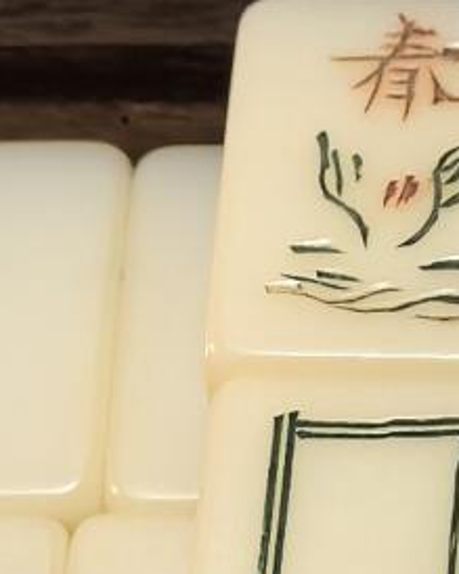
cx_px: 840
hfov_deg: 6.5
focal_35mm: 231
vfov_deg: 8.1
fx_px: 3925
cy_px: 943
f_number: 2.8
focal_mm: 5.75
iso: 200
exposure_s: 1/50
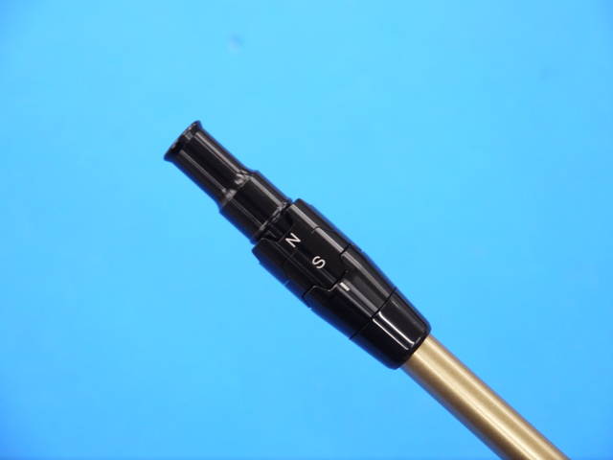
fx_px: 1488
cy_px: 230
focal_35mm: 84
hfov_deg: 23.3
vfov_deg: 17.6
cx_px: 306
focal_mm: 42
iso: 800
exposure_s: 1/80
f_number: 5.6
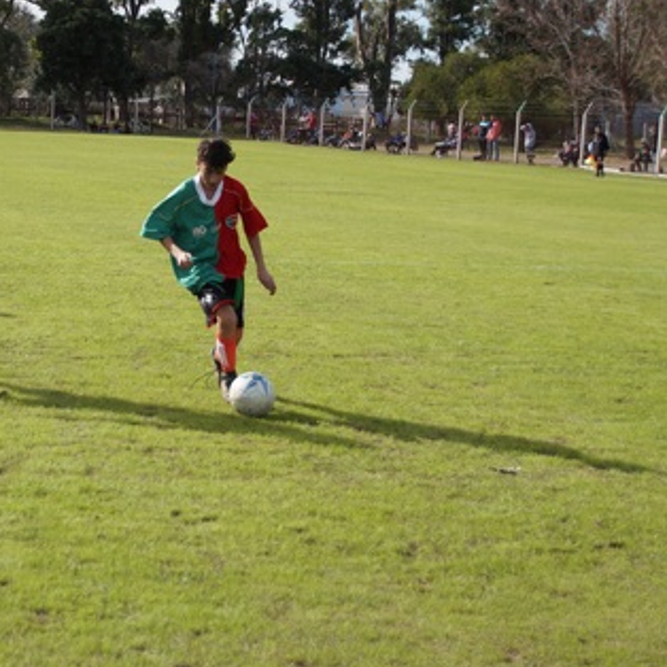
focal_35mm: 78
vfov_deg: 22.2
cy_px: 293
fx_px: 1700
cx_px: 193
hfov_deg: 22.1
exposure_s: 1/2000
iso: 400
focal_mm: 30
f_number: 4.5
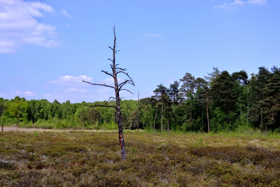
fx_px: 373
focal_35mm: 48
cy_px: 94
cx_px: 140
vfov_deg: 28.1
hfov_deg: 41.1
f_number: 5.6
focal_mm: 32
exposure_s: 1/125
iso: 100
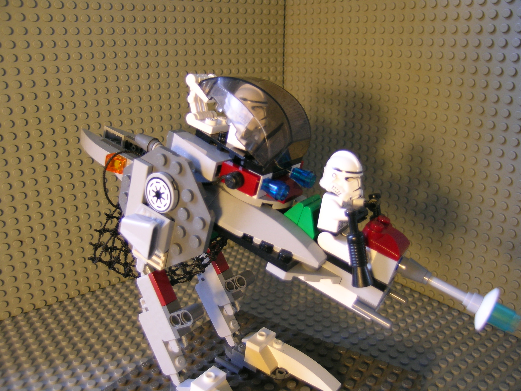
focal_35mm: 31
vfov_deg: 45.4
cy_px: 196
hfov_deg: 58.4
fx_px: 467
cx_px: 260
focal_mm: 6.5
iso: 50
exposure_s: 1/8.7
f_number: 2.9
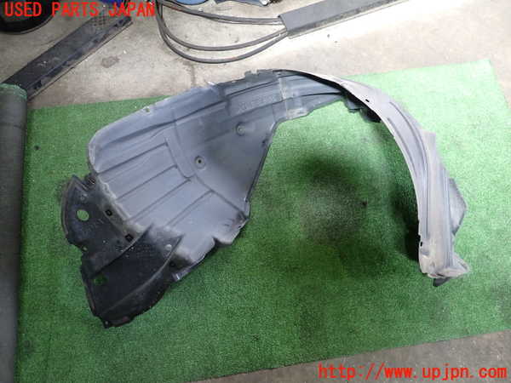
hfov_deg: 69.4
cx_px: 256
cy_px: 192
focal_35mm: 25
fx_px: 369
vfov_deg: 54.9
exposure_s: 1/50
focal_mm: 4.5
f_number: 2
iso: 200
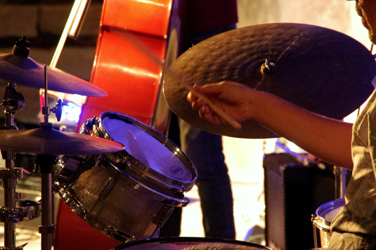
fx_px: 3129
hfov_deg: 6.9
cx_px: 188
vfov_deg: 4.6
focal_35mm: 300
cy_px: 125
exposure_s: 1/50
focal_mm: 200
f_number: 8
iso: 6400
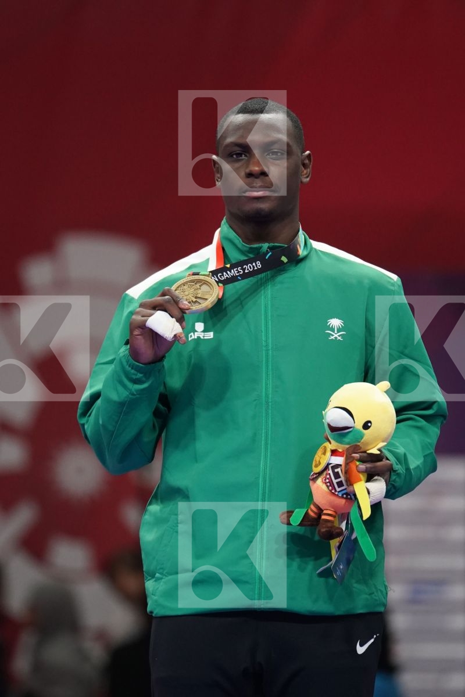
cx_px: 232
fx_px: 8137
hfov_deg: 3.3
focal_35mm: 420
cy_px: 348
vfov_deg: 4.9
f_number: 4
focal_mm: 280
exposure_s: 1/500
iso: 3200
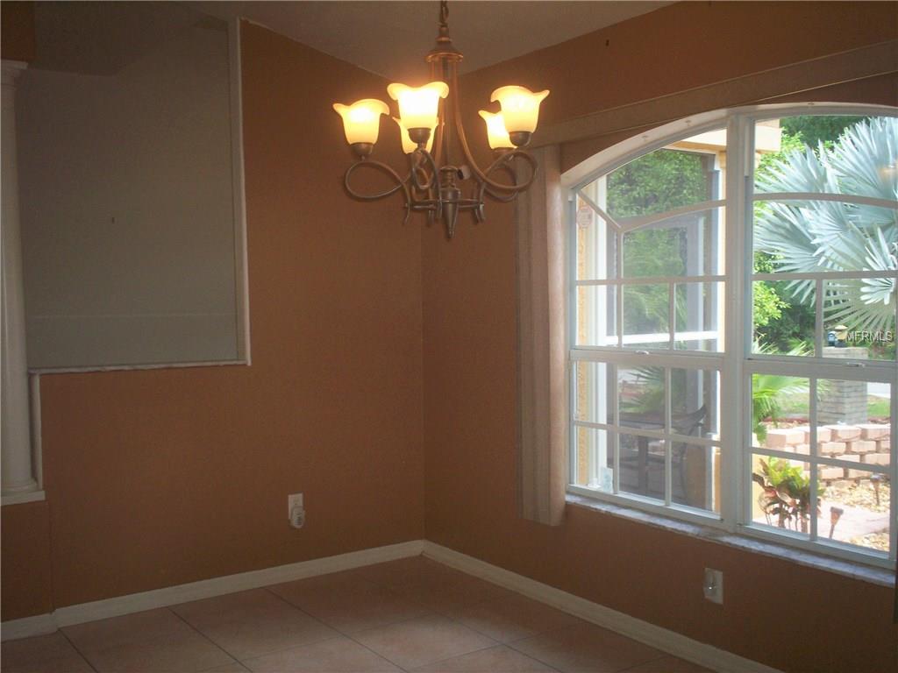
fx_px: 934
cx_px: 449
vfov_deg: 39.7
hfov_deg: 51.4
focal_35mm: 36
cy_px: 336
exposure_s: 1/60
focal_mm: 6
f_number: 4.5
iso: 140
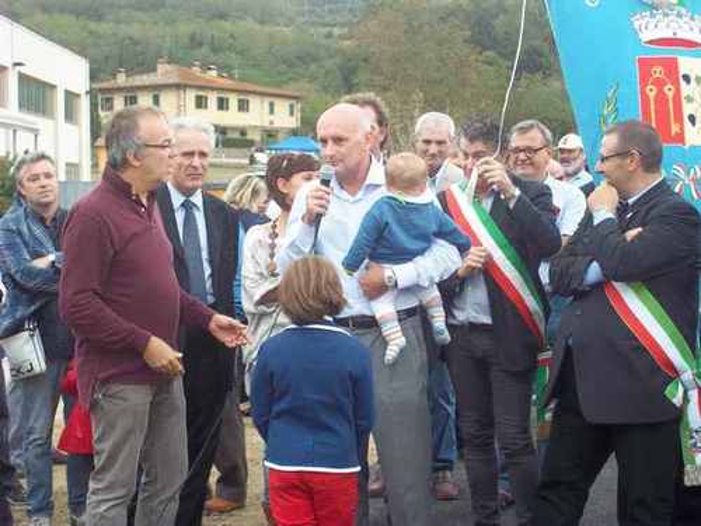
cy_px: 263
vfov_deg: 21.0
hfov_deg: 27.8
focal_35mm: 70
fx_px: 1418
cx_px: 350
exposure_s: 1/60
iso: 80
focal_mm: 12.5
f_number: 4.4
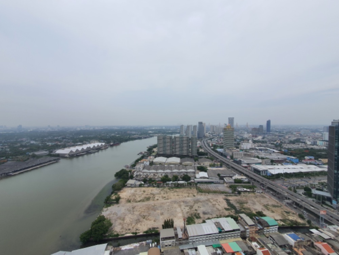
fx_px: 127
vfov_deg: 89.9
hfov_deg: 106.2
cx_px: 170
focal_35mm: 13
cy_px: 128
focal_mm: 1.8
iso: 50
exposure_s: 1/1472
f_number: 2.2
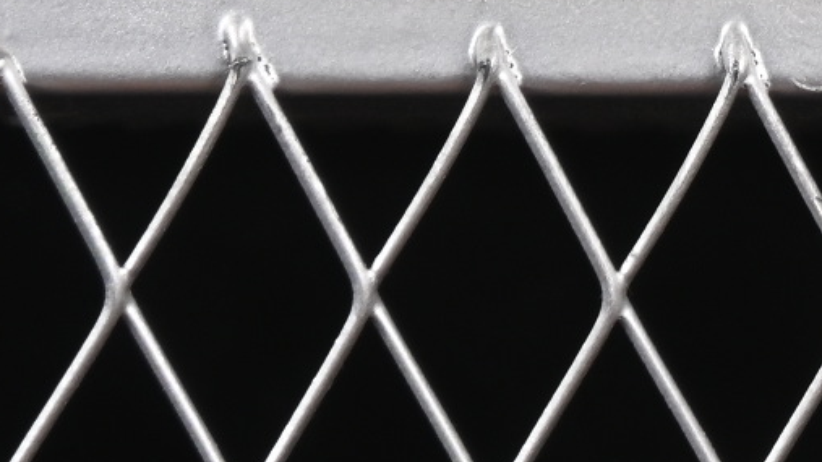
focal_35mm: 431
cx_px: 1483
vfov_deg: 2.8
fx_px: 9393
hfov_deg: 4.9
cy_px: -1010
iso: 160
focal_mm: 50
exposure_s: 1/60
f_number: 6.3
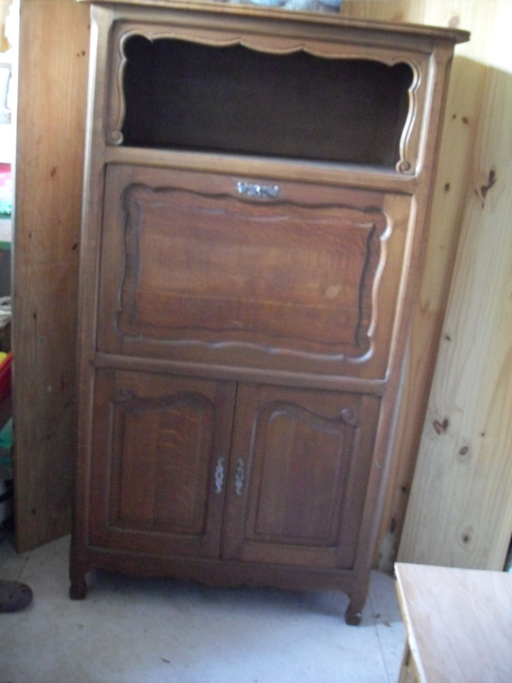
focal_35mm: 37
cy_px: 342
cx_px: 256
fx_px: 730
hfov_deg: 38.7
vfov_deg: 50.1
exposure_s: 1/3
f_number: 2.8
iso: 640
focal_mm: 6.3
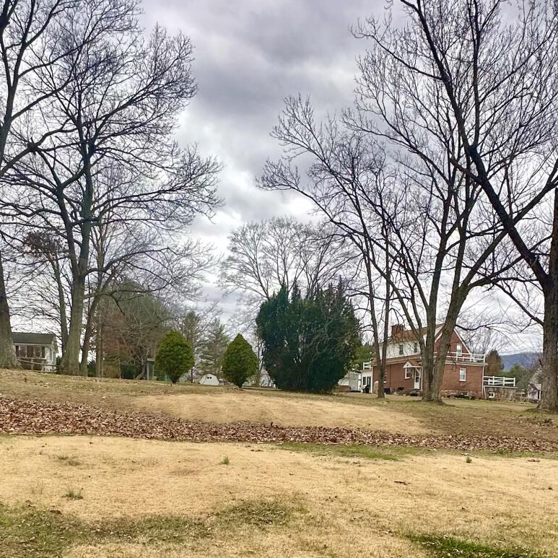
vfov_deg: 47.8
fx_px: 584
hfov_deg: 51.1
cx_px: 271
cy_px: 459
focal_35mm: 32
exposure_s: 1/327
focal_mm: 2.22
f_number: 2.2
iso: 40
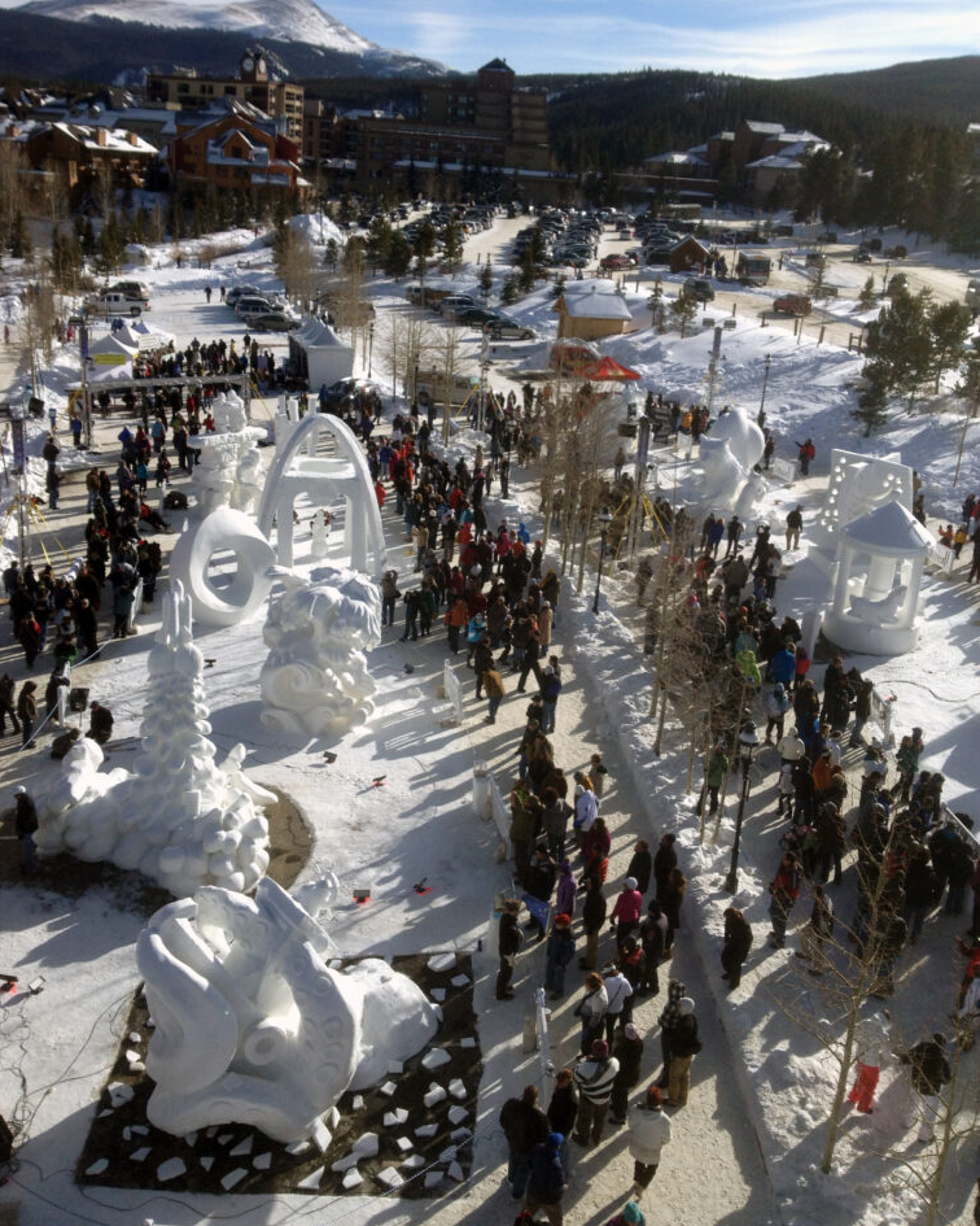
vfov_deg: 49.1
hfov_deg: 40.1
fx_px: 1341
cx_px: 484
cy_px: 575
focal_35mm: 37
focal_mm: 4.28
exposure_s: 1/2404
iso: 64
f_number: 2.4
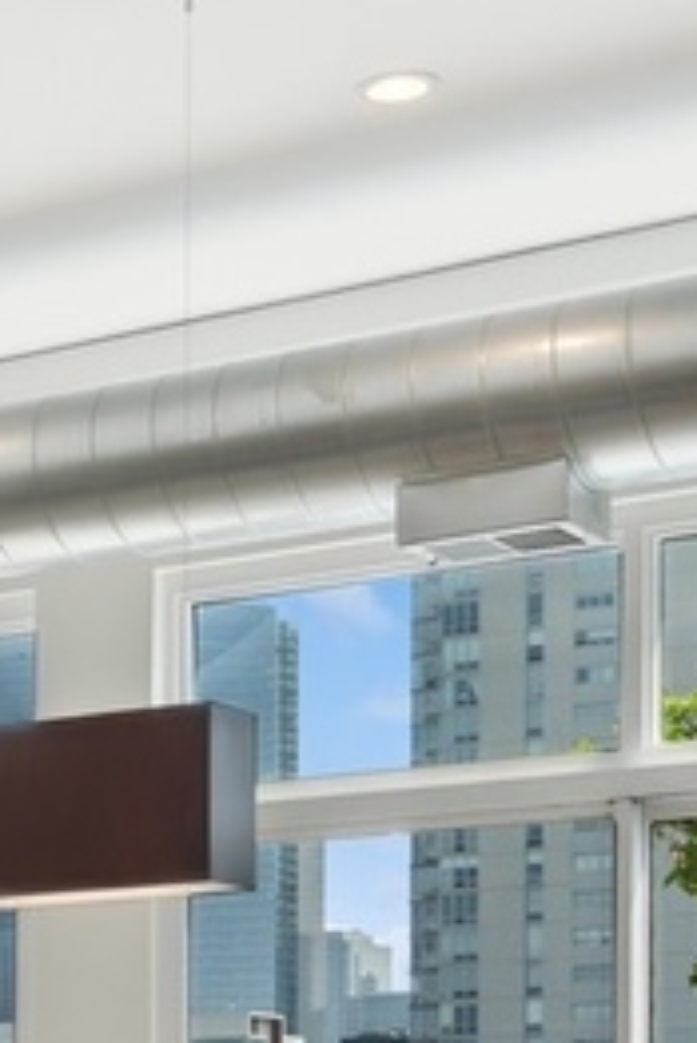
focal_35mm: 99
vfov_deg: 19.4
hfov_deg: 12.6
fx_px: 2871
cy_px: 1250
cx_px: -554
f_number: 8
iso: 320
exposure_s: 1/125
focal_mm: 16
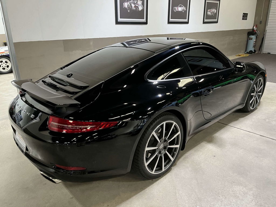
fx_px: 207
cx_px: 138
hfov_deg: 67.3
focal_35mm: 26
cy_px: 104
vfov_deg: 53.1
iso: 400
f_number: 1.6
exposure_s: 1/60
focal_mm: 5.1
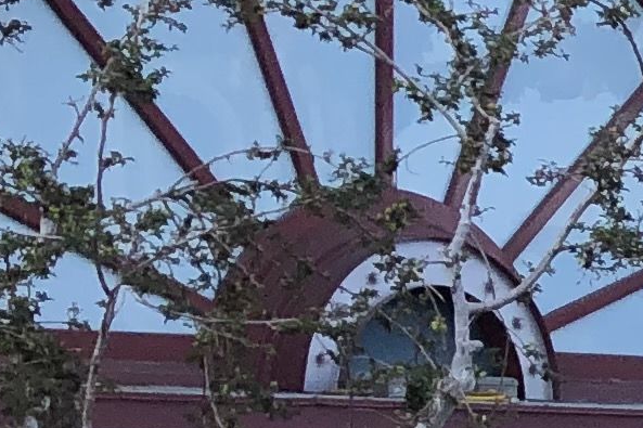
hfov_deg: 8.5
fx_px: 3535
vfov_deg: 6.9
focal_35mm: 198
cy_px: 563
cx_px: 2005
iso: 20
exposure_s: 1/657
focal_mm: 4
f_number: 1.8
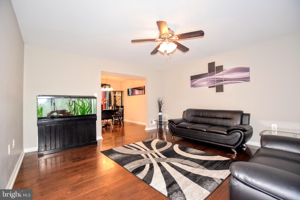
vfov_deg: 69.6
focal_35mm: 17
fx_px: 144
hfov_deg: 92.4
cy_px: 100
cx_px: 150
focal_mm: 11.5
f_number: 3.5
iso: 800
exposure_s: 1/60
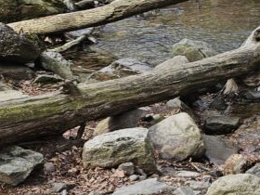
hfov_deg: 19.3
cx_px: 425
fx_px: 631
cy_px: -16
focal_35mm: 84
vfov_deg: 17.0
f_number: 1.8
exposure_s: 1/234
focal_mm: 5.4
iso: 25
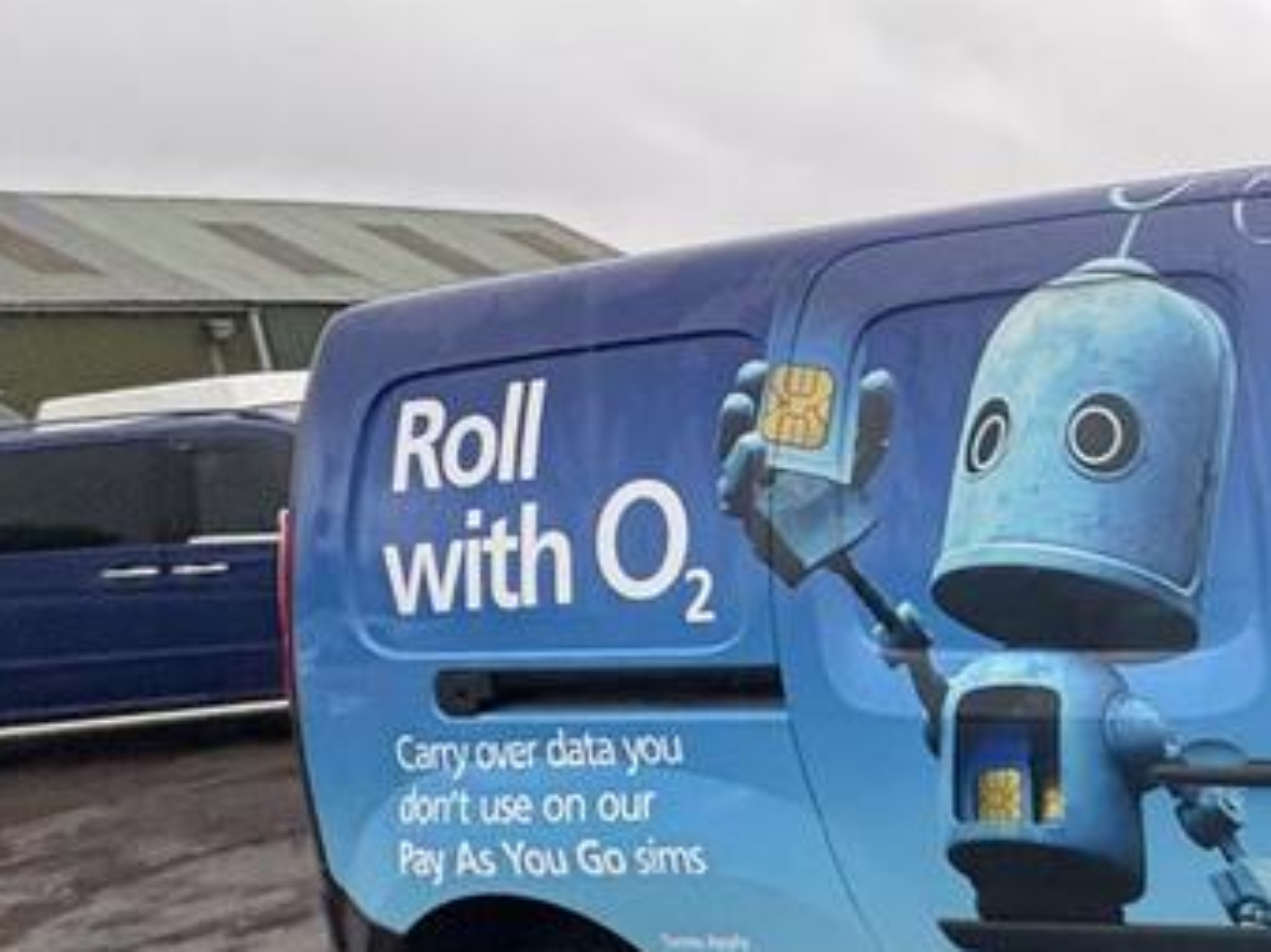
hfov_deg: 35.2
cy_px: 513
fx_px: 1358
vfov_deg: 38.6
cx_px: 1638
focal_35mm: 37
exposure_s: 1/76
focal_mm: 2.22
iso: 250
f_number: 2.2
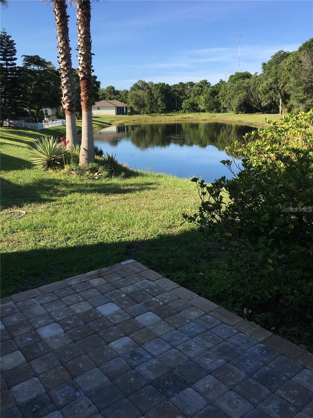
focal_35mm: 29
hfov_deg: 48.2
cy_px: 209
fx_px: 350
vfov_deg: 61.7
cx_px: 156
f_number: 2.2
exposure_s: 1/836
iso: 25
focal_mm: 4.15
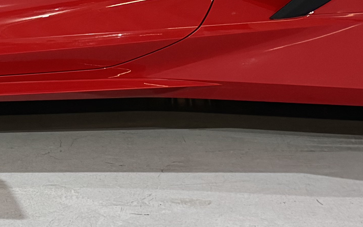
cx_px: 90
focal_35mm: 102
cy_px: -49
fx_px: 1009
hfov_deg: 20.2
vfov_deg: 12.5
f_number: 1.78
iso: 500
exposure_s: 1/60
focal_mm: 6.76
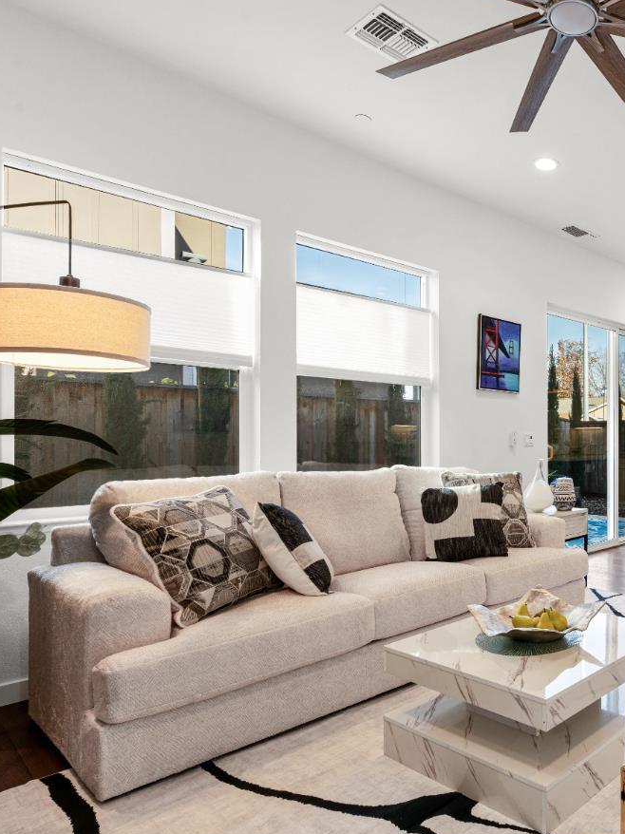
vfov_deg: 73.9
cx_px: 616
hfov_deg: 48.9
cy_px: 422
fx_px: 554
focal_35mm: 23
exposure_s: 1/4
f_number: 10
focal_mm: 14
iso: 100
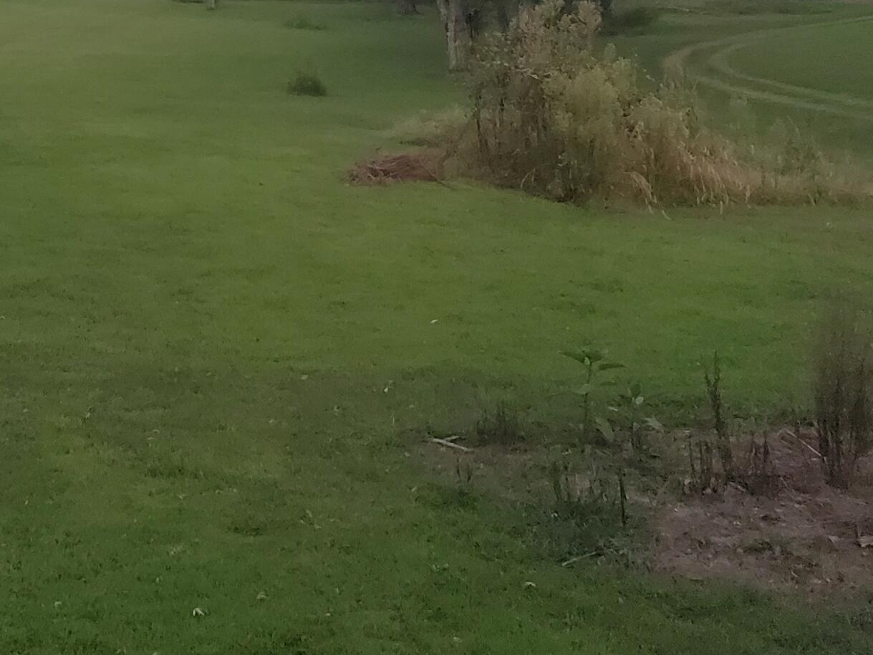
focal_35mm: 64
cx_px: 123
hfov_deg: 29.3
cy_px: -101
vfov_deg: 21.5
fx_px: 1614
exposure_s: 1/120
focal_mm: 4.3
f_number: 2.4
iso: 250
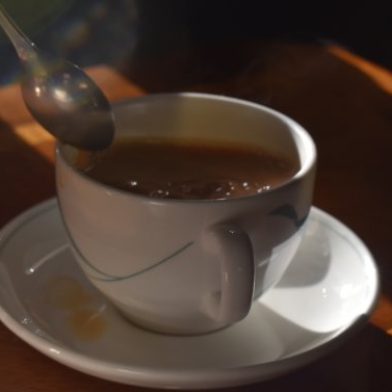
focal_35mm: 114
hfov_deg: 15.3
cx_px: 191
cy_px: 211
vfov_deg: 15.3
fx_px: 1457
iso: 400
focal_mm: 55
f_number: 8
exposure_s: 1/500
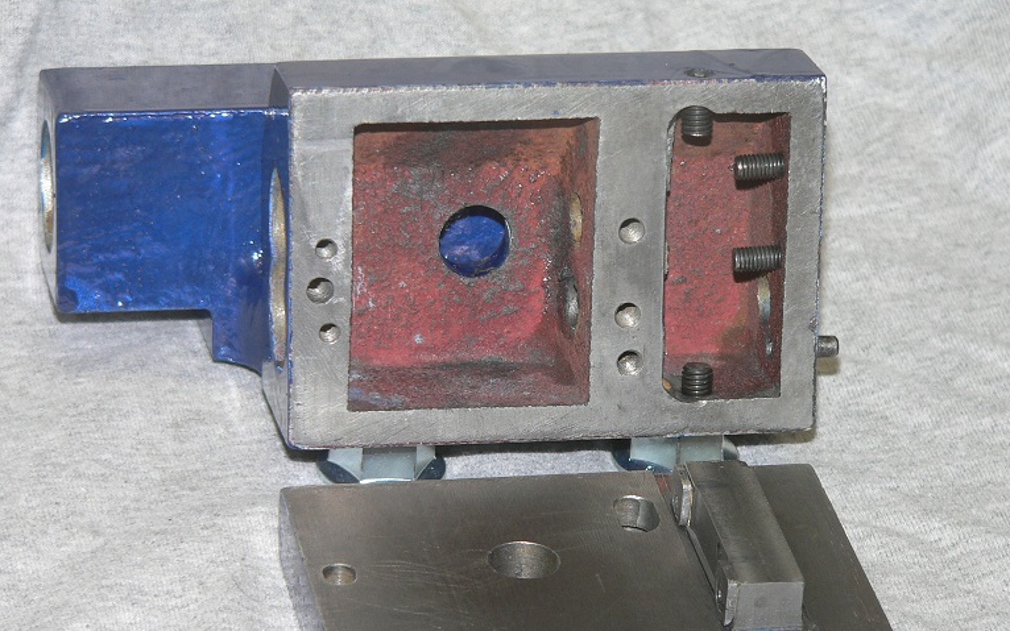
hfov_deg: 11.9
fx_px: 4845
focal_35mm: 176
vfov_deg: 7.5
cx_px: 504
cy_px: 390
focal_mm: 26.5
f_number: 2.8
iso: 100
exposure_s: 1/50
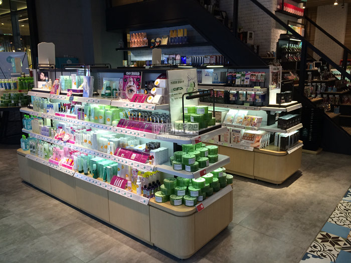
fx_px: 304
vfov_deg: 46.8
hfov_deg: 60.0
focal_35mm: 30
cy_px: 132
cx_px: 176
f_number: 2.2
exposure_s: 1/40
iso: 40
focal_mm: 4.12
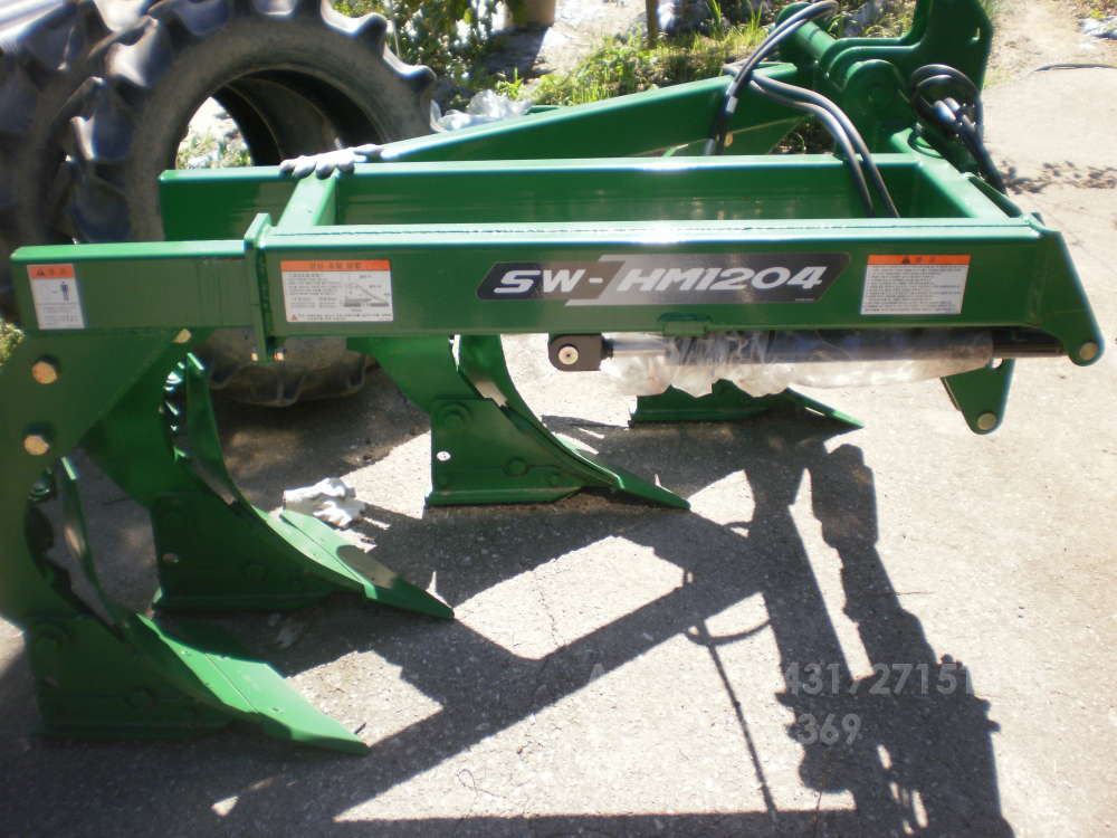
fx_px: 1162
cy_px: 419
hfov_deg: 51.4
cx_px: 558
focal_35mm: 36
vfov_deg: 39.7
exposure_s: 1/320
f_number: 3.1
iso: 100
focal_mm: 6.3
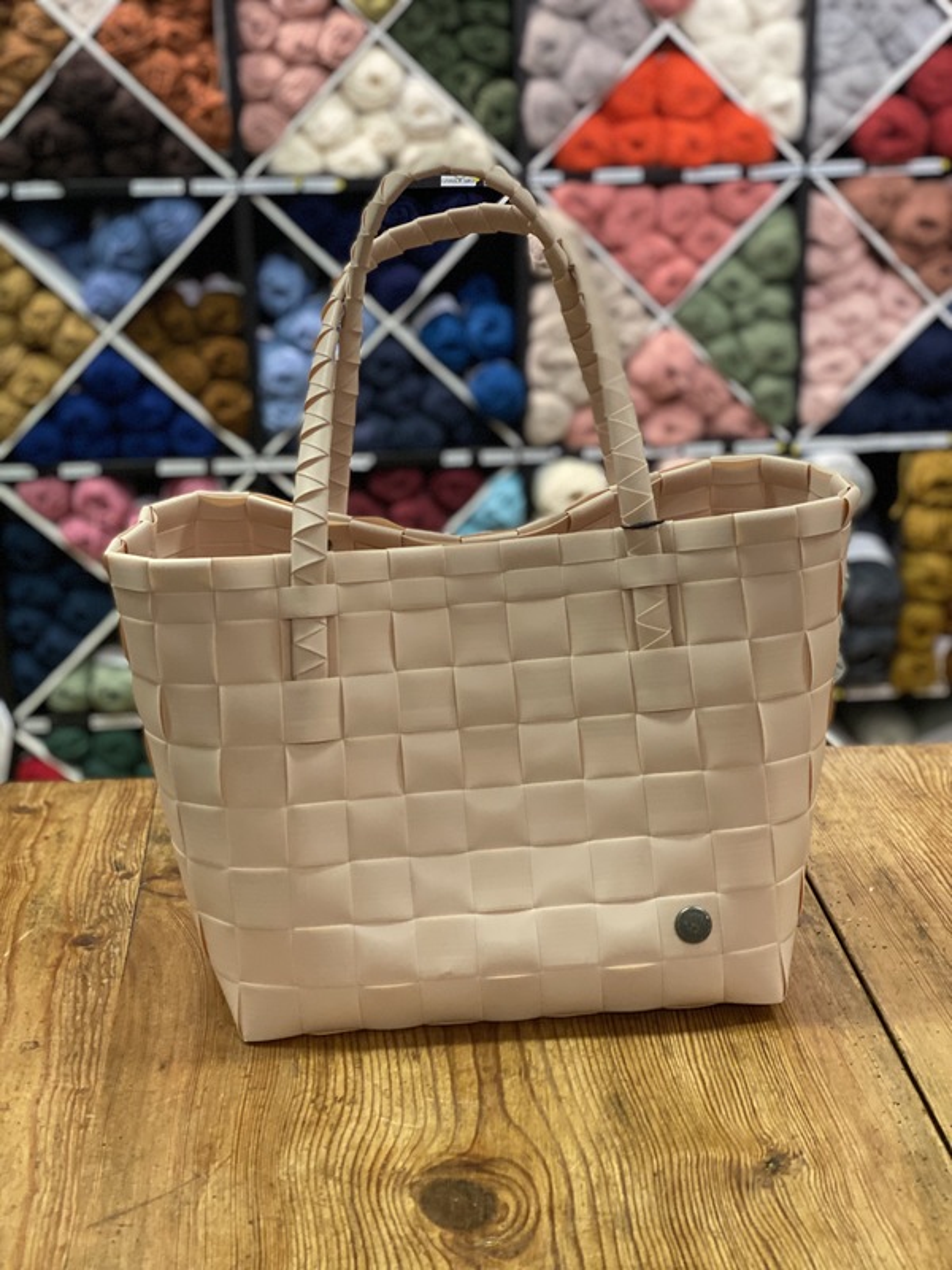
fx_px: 1907
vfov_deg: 36.8
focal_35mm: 52
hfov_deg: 28.0
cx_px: 476
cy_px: 635
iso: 200
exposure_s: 1/100
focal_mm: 6
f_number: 2
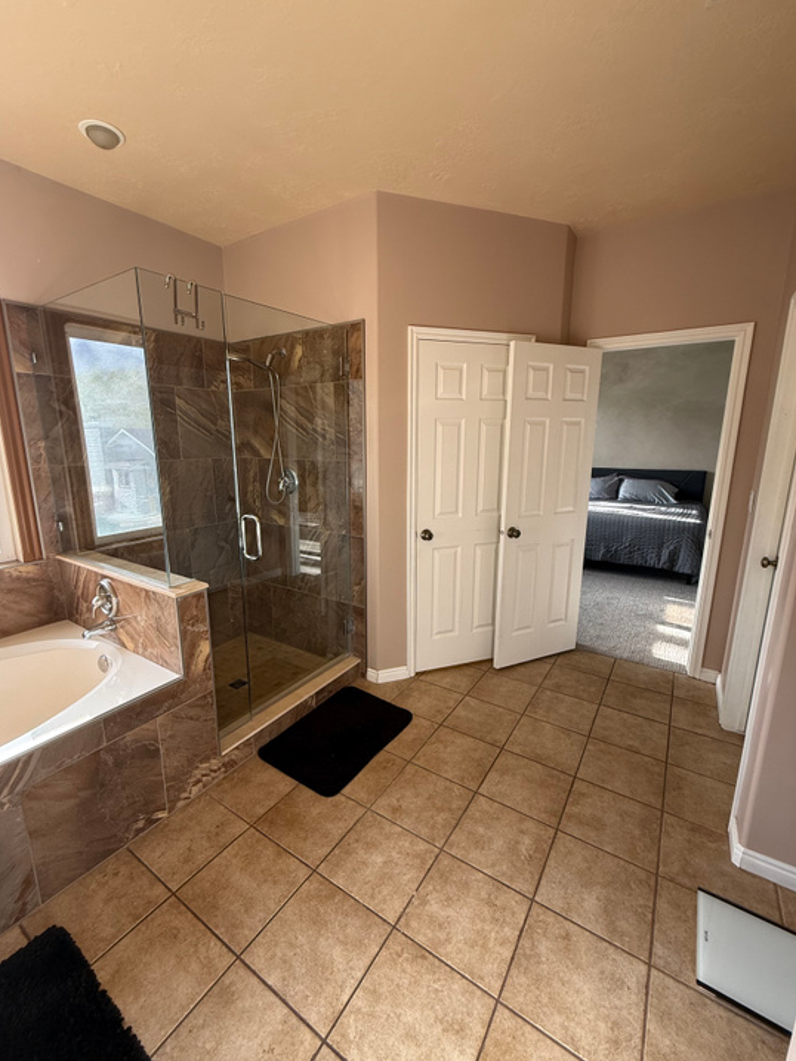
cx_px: 373
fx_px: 460
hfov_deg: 81.7
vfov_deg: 98.2
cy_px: 534
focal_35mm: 15
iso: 100
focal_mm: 2.22
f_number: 2.2
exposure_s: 1/99
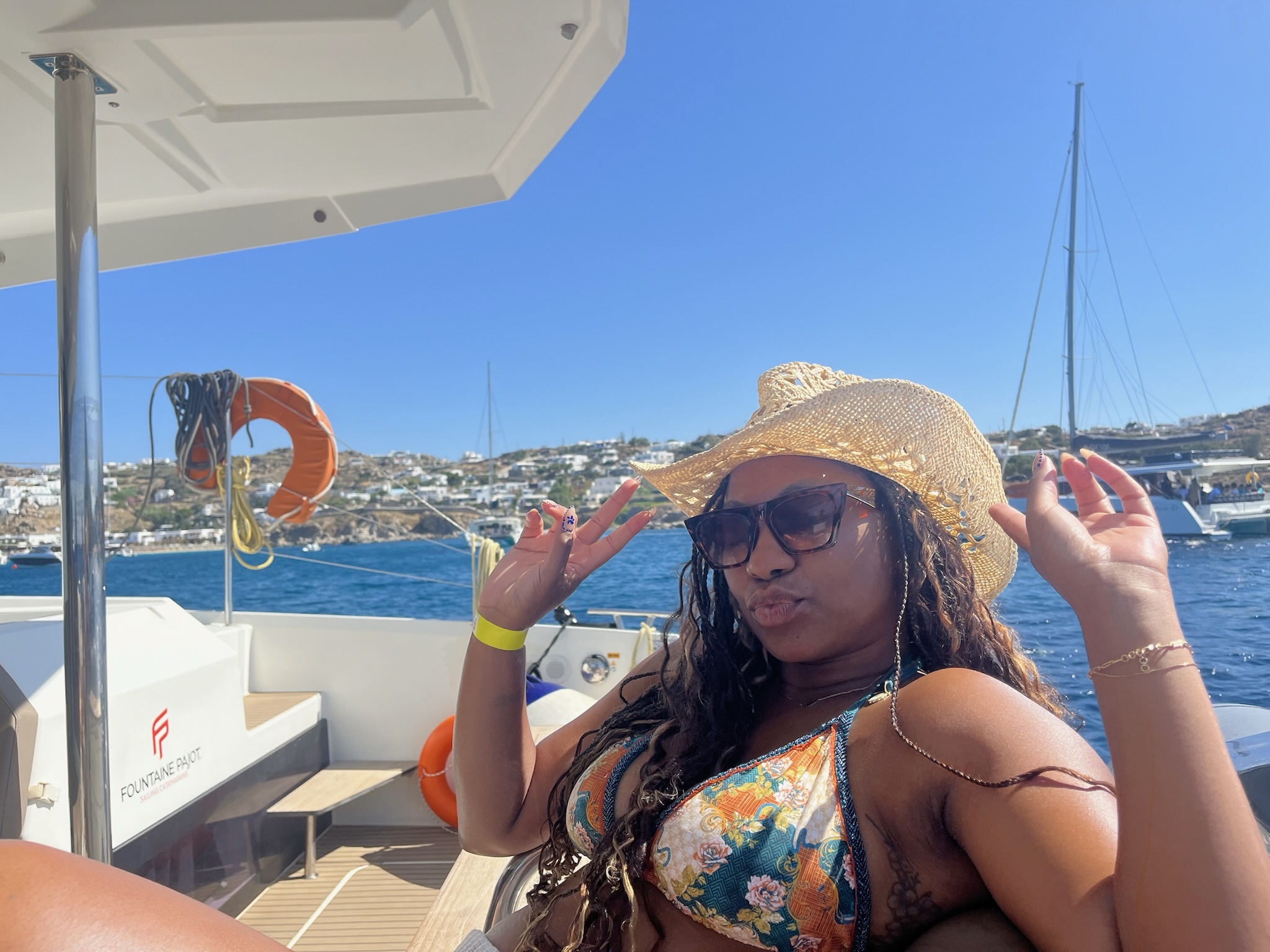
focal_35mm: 26
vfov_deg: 53.1
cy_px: 476
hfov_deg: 67.3
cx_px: 635
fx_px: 954
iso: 50
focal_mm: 5.1
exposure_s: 1/2463
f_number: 1.6
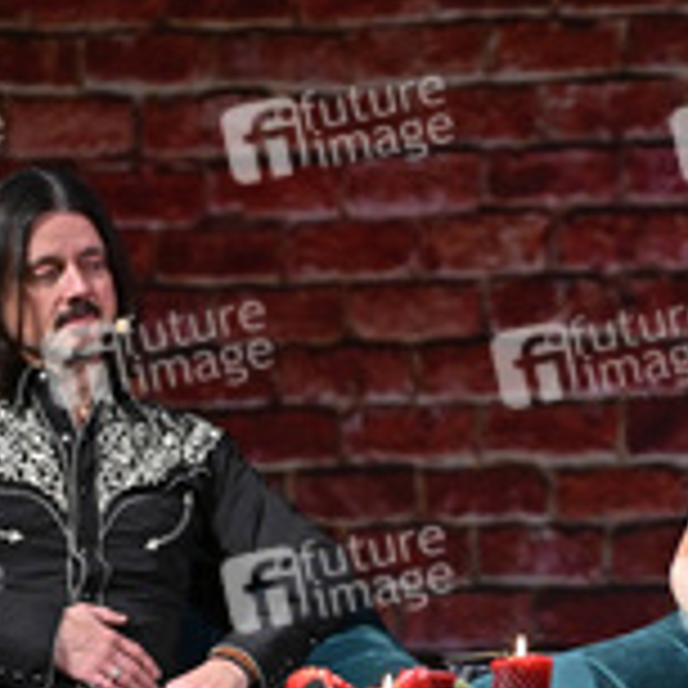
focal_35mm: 502
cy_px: 468
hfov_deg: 3.5
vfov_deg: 3.5
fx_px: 11288
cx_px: 668
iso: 3200
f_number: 3.2
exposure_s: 1/400
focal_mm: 200
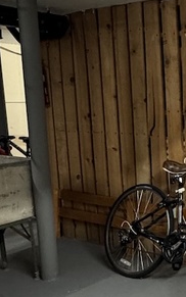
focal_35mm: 55
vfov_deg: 36.8
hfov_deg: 20.7
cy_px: 167
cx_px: 266
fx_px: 446
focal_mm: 2.22
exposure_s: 1/60
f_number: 2.2
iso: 400
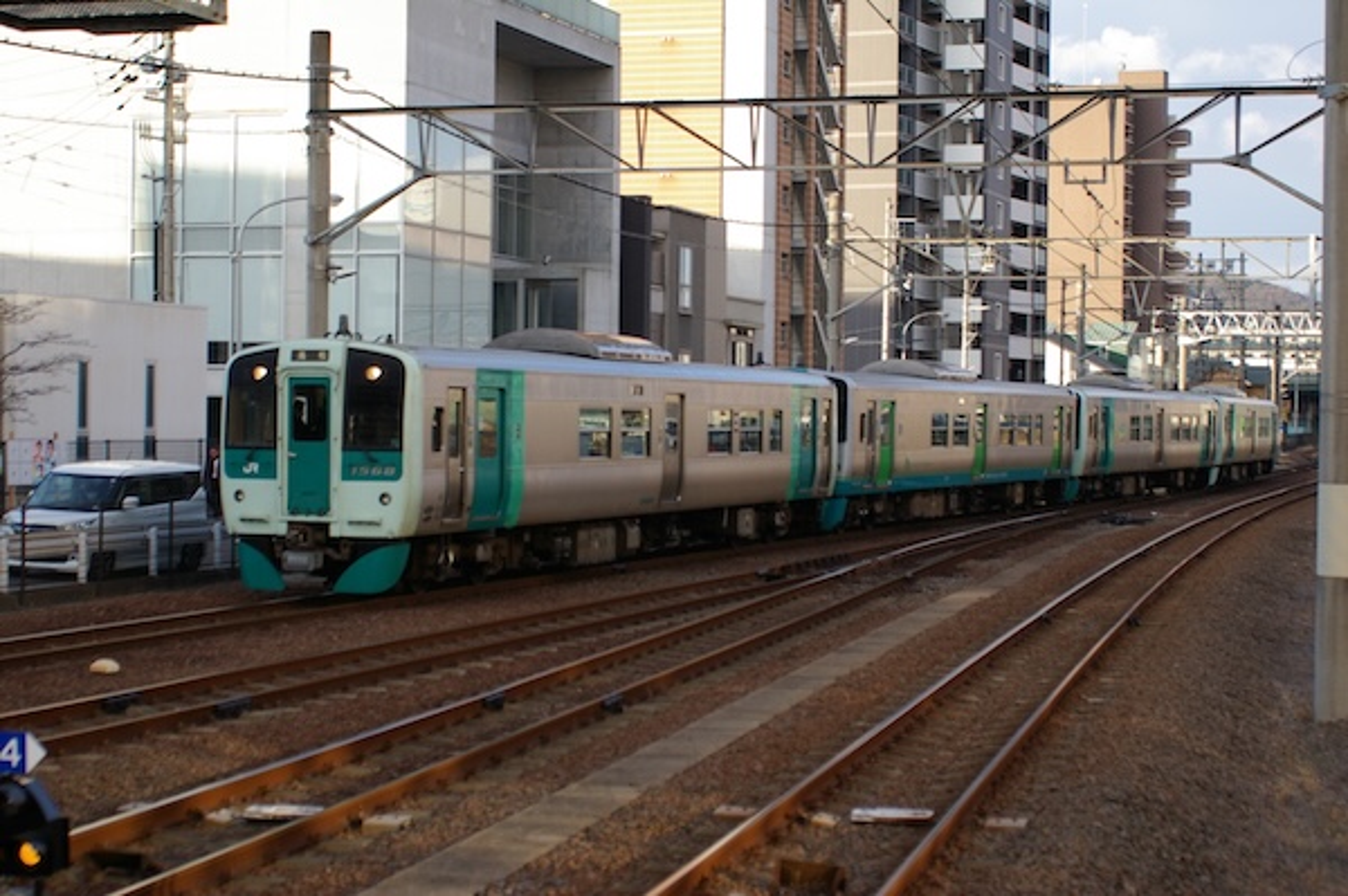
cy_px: 448
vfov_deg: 20.1
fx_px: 2525
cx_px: 674
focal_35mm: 68
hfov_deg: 29.9
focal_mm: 45
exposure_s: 1/750
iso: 400
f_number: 4.5
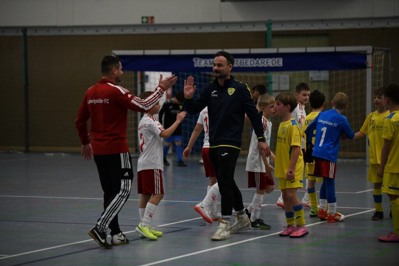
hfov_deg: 16.4
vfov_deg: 11.0
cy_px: 133
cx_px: 200
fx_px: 1385
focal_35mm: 125
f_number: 2.8
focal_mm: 125
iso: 5000
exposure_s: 1/1250
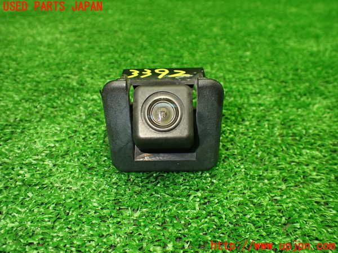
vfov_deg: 46.8
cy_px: 126
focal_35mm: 30
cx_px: 169
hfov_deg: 60.0
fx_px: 293
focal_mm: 5.4
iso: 500
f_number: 2.3
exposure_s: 1/125
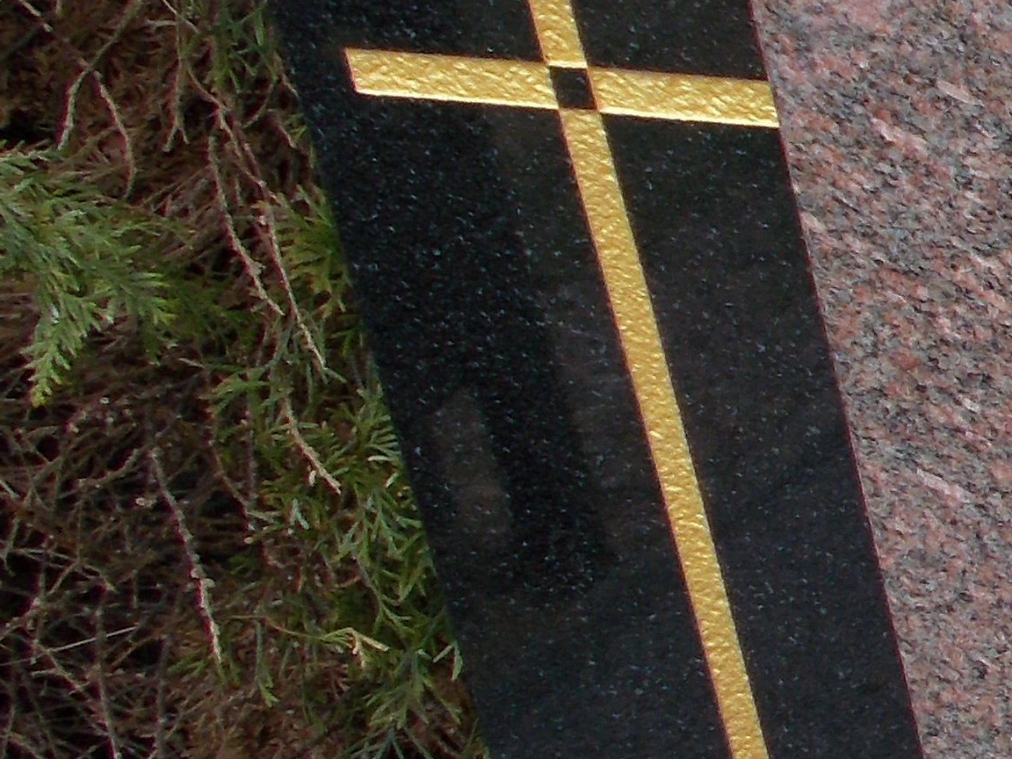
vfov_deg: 12.3
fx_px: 3508
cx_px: 1908
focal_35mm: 120
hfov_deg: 14.2
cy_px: 360
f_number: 3.4
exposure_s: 1/160
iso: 80
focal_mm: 5.3
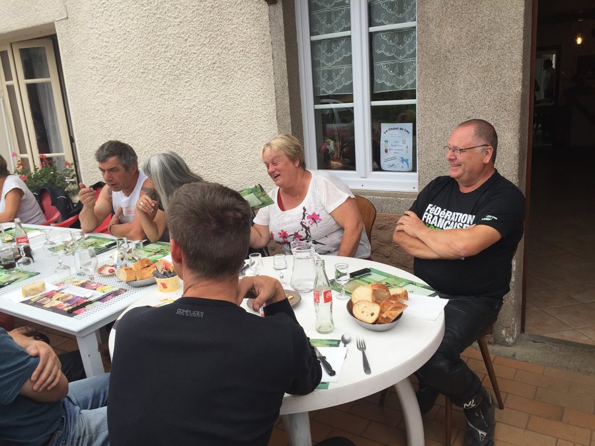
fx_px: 498
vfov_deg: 48.2
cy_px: 223
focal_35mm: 29
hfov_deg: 61.7
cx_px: 298
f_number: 2.2
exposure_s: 1/581
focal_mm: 4.15
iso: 32
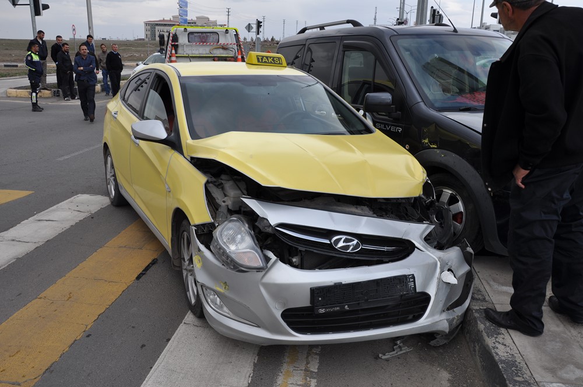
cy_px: 194
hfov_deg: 57.3
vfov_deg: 39.9
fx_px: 534
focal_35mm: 33
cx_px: 292
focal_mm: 22
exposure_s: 1/125
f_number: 11
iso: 200
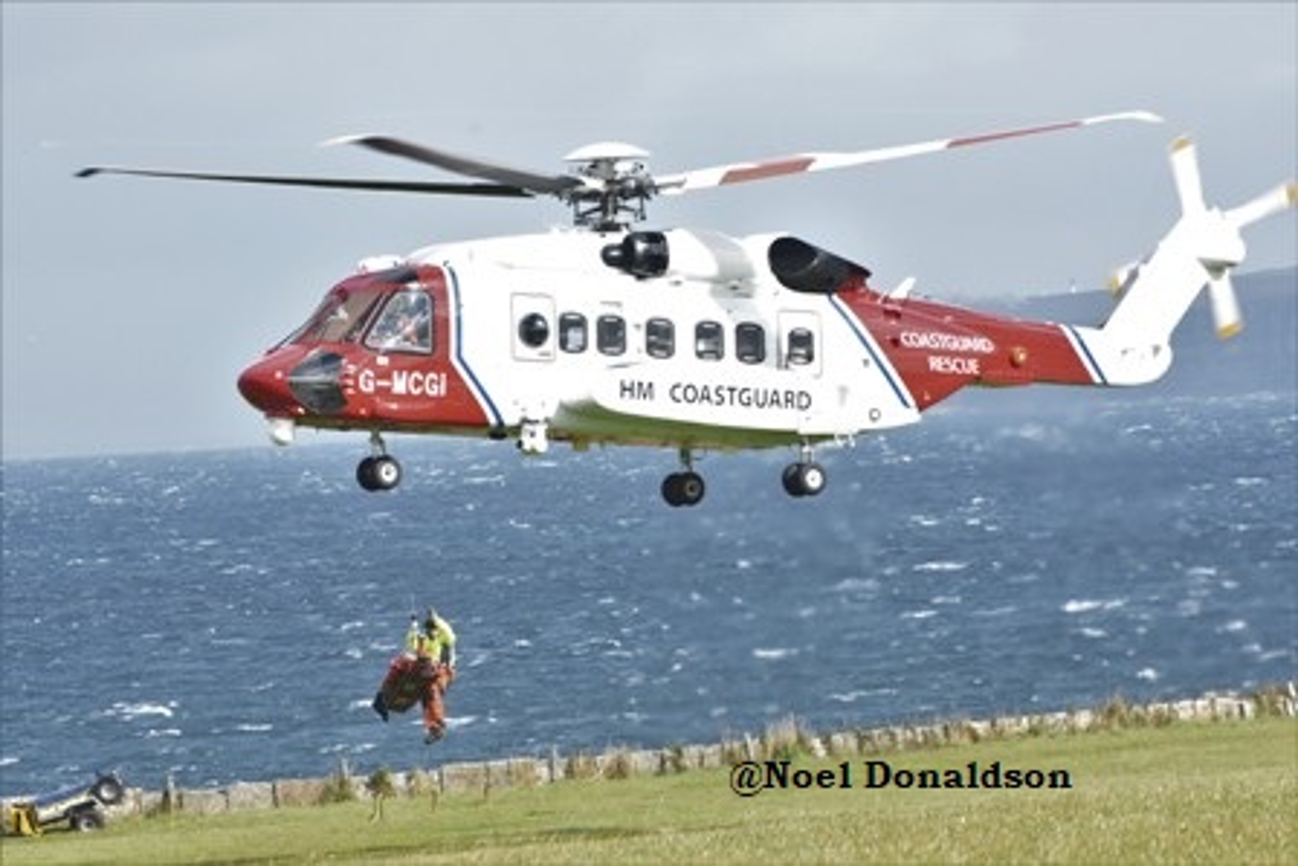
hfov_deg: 5.7
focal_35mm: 360
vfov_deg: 3.8
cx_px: 649
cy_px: 433
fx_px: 12983
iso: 800
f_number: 10
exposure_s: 1/640
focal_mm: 240
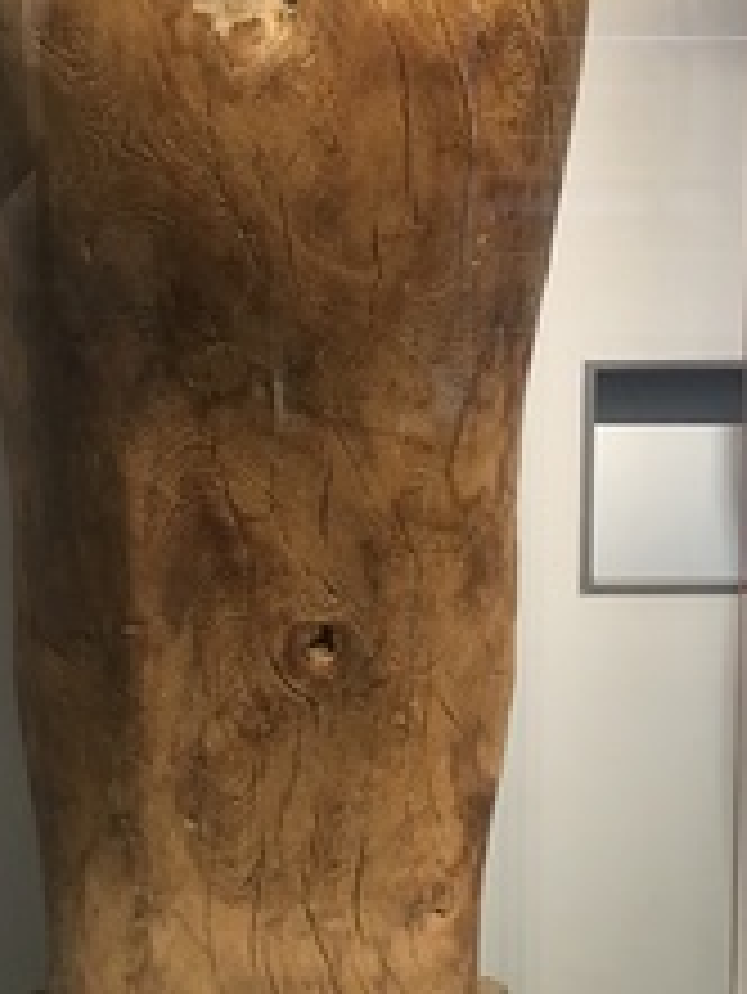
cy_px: 189
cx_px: 315
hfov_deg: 19.1
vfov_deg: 24.9
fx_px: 2213
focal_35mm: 77
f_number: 2.2
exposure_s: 1/33
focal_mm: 4.15
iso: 100
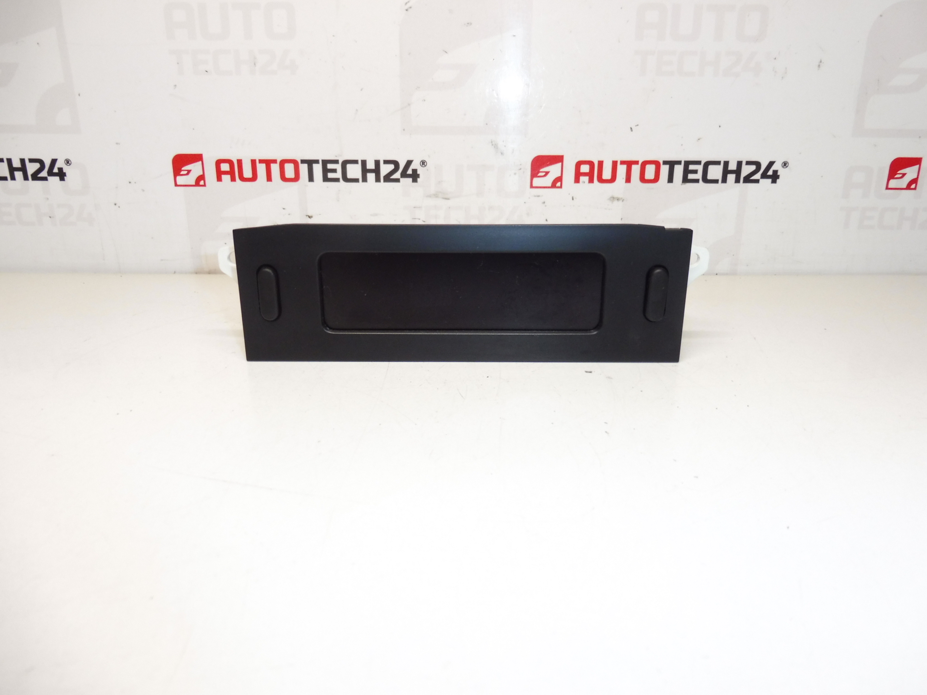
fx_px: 643
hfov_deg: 71.6
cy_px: 348
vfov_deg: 56.8
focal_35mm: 24
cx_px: 464
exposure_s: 1/160
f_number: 3.5
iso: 200
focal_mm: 4.3
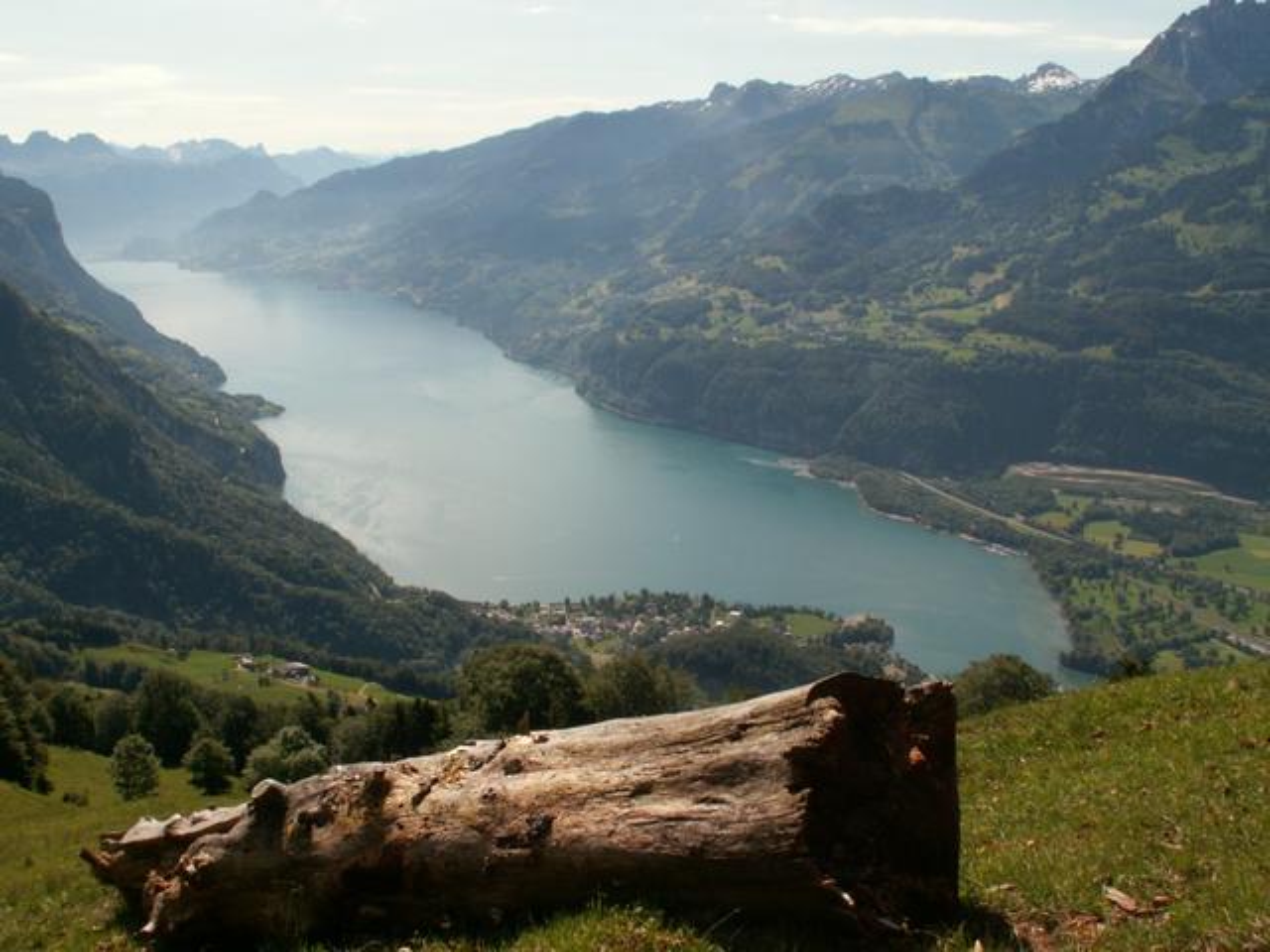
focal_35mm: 35
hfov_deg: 52.6
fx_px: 1284
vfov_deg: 40.7
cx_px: 635
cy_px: 476
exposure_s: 1/200
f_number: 8
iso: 50
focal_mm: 5.86
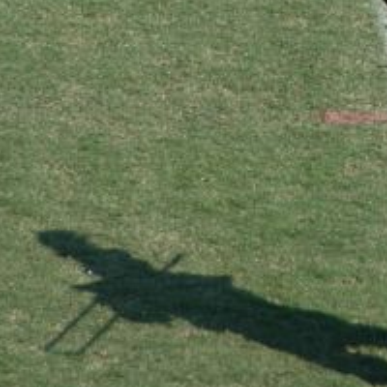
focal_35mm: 1305
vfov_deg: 1.3
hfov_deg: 1.3
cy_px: -172
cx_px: 426
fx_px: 16506
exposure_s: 1/640
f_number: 6.3
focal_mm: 200
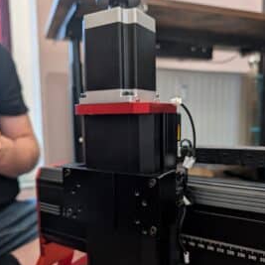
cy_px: 151
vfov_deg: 52.4
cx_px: 131
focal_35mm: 31
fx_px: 268
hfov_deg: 52.5
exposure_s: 1/18.6
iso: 666
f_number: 1.68
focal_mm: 6.9
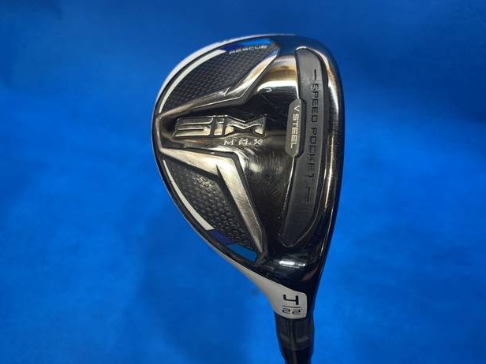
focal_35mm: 27
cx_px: 243
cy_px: 176
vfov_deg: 51.3
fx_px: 379
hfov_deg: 65.3
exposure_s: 1/60
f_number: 1.8
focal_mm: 4.25
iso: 100
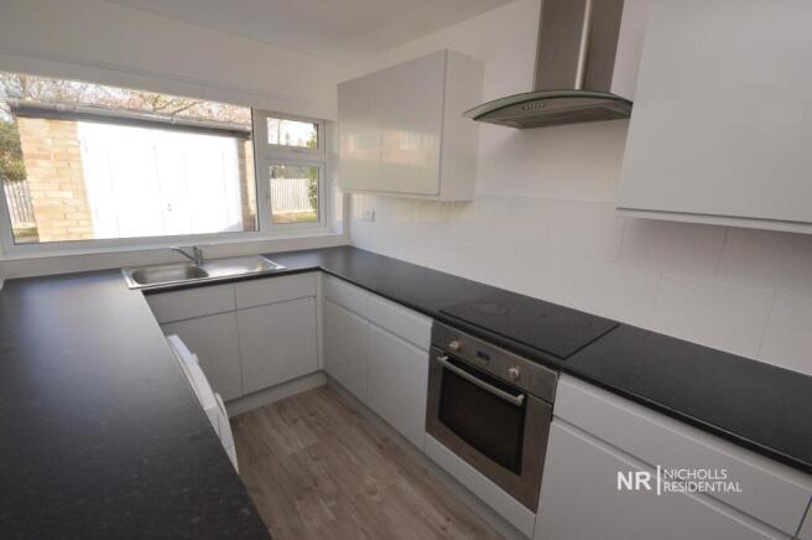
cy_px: 270
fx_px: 338
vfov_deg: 77.2
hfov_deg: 100.4
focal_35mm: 15
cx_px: 406
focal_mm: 10
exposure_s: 1/100
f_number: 13
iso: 800
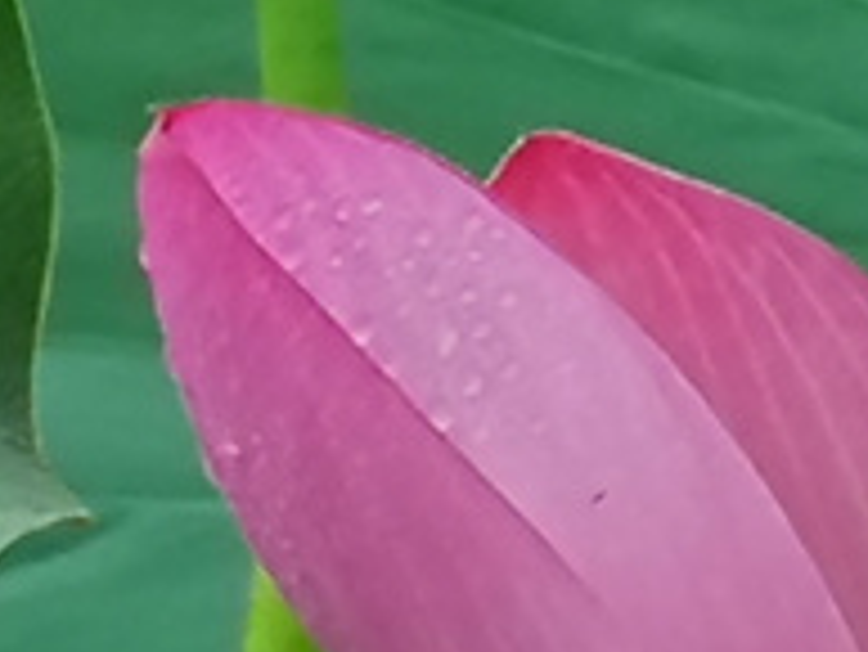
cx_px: 2064
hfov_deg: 4.6
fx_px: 10538
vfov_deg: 3.5
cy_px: 692
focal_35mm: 420
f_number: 1.8
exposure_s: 1/170
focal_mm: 3.95
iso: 50
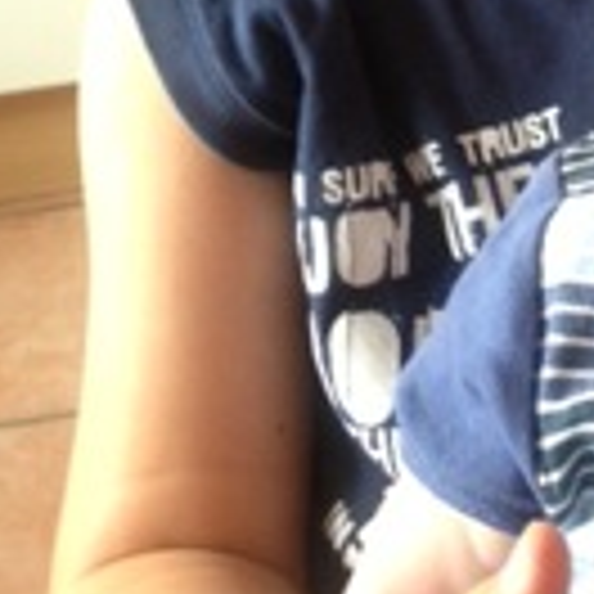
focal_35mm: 97
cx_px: 702
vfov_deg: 17.0
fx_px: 1883
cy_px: -140
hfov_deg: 17.2
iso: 100
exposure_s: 1/20
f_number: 2.4
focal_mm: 4.13
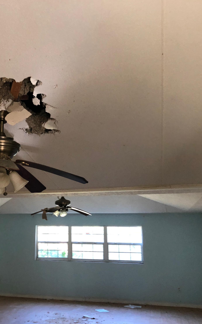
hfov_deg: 31.5
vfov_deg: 49.3
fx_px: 352
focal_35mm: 40
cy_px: 163
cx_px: 56
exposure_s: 1/15
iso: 80
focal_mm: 4
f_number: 1.8
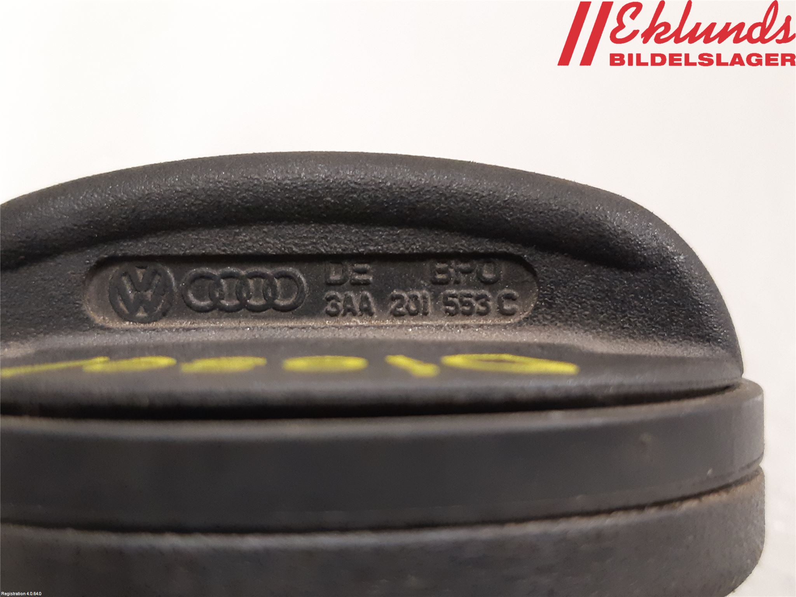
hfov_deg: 67.3
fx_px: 598
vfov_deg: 53.1
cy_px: 298
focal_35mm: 26
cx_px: 398
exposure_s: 1/25
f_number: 1.7
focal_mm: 3.93
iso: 250
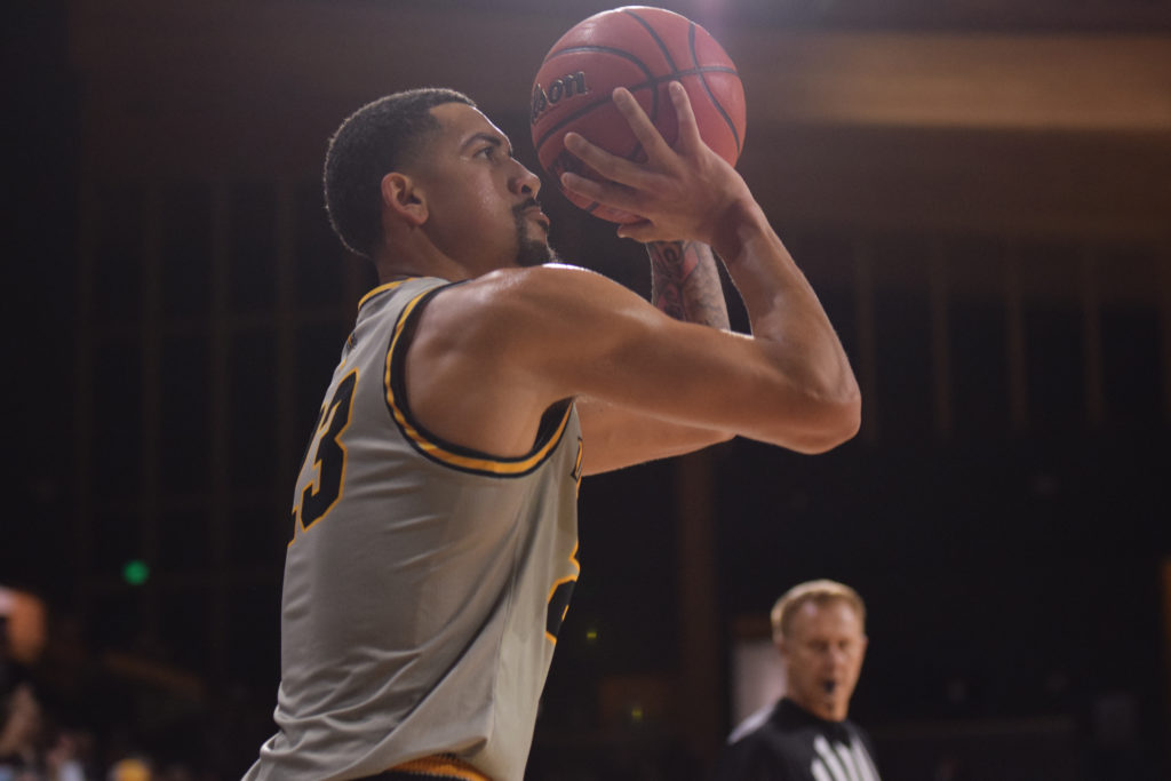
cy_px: 390
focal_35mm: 105
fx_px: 3416
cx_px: 586
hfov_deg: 19.5
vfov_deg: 13.0
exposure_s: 1/1250
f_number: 2.8
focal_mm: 70
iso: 2000
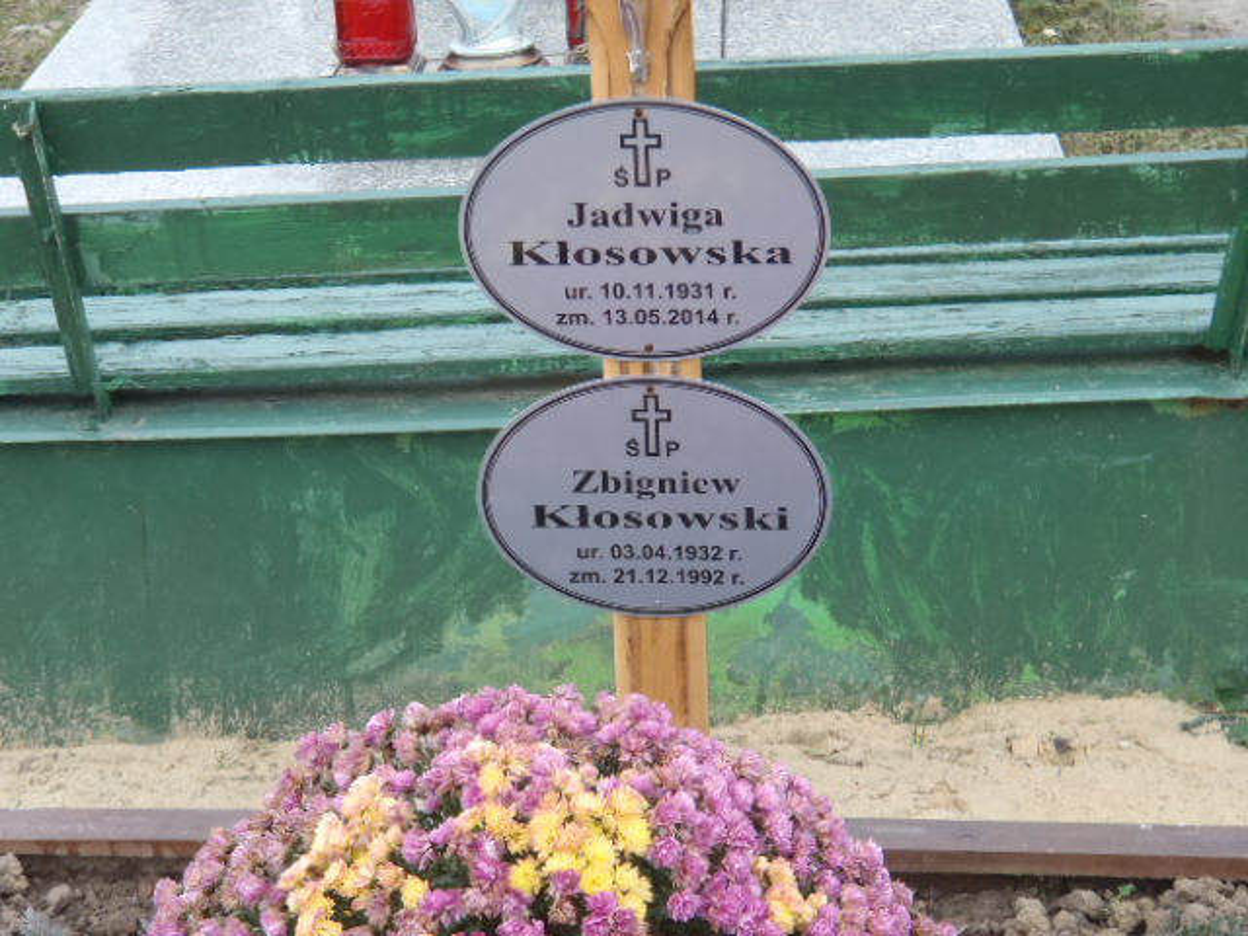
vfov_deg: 20.2
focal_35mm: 73
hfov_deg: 26.7
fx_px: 2632
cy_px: 468
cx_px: 624
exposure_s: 1/60
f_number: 4
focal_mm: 13.18
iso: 160
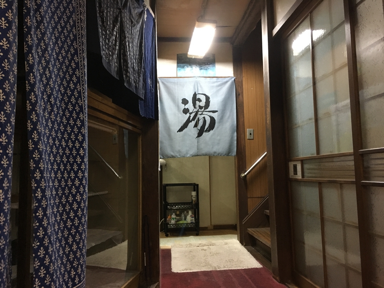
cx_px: 192
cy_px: 144
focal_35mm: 29
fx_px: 322
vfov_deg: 48.2
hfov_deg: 61.7
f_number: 2.2
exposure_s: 1/15
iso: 200
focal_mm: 4.15
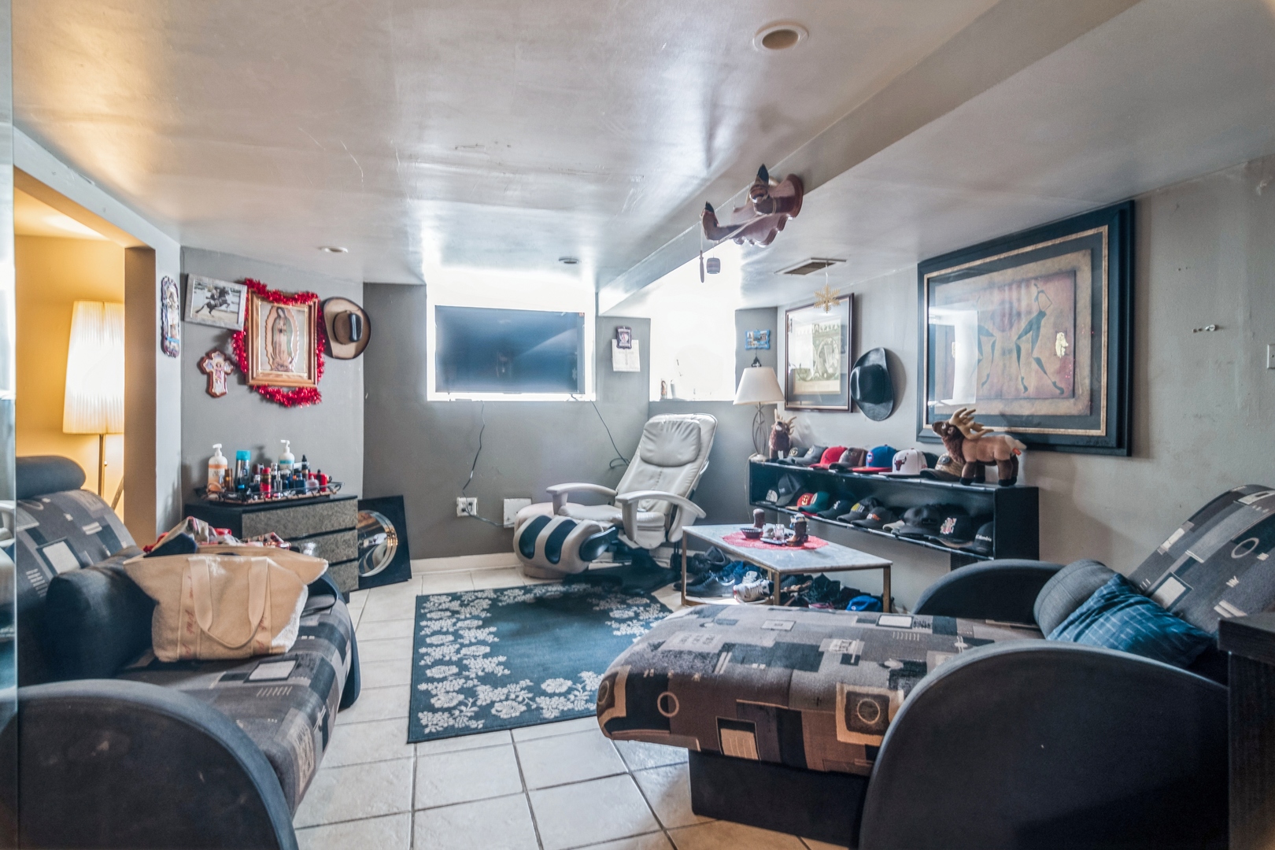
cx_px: 638
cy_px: 425
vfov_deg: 67.4
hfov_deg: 90.0
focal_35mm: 18
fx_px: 637
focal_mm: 12
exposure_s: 2.5
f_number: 8
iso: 200
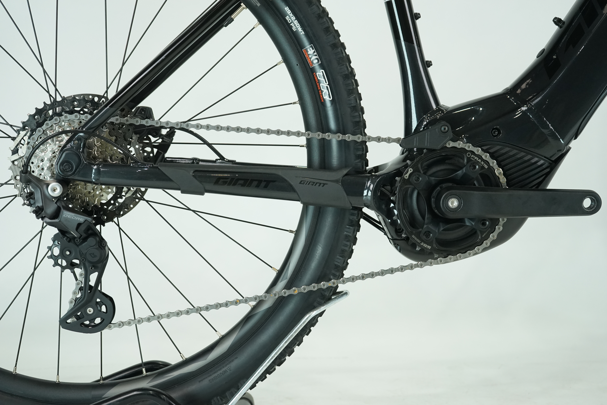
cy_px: 202
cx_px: 304
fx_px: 894
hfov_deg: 37.5
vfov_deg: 25.5
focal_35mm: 53
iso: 1600
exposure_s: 1/200
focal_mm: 53
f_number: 5.6
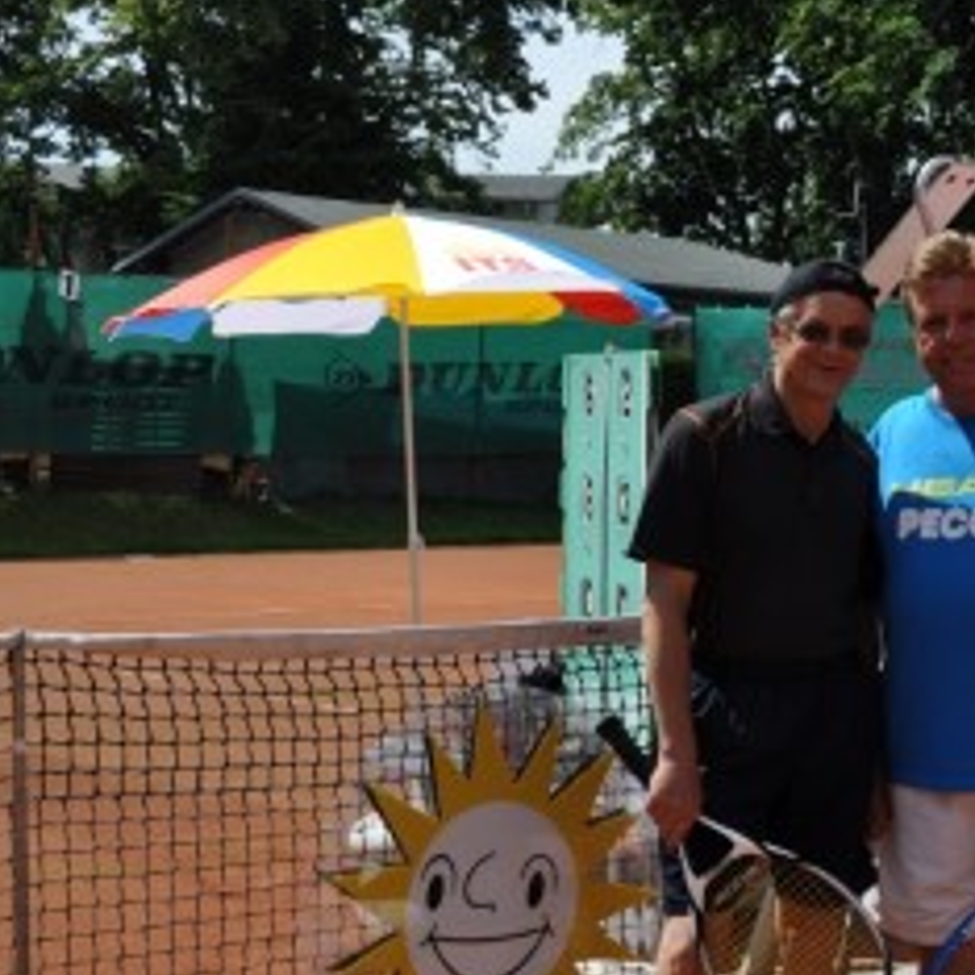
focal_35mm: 72
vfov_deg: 24.0
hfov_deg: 23.1
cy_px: 517
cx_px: 942
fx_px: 2294
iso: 200
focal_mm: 22
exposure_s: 1/400
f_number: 10
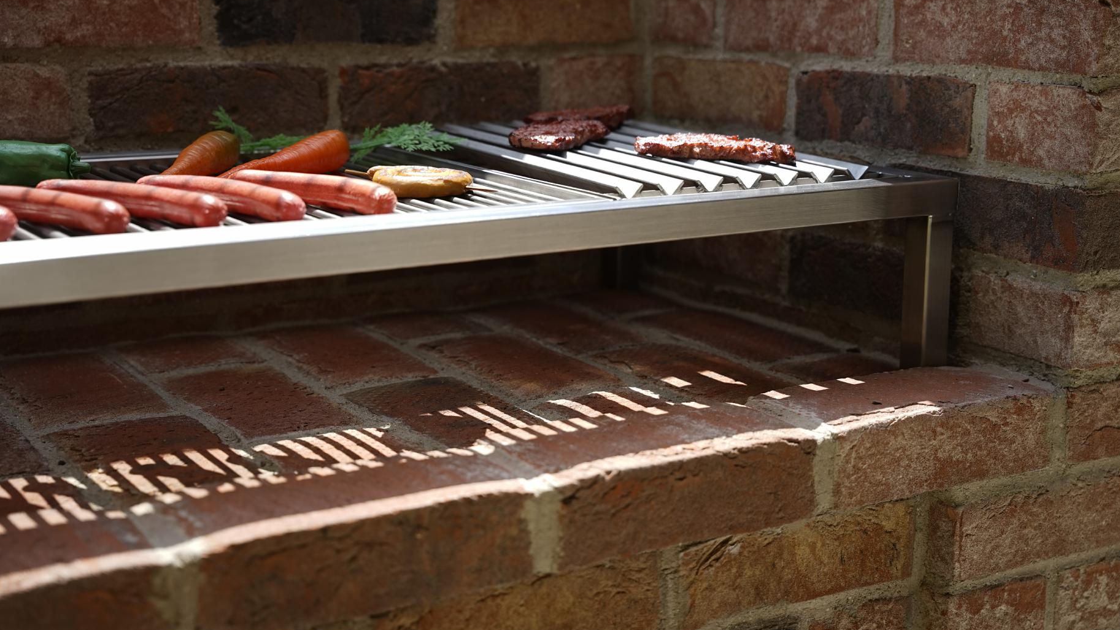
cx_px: 589
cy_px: 295
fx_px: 1620
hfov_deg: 38.1
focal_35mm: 55
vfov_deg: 22.0
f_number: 2.8
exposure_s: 1/500
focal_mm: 49.5
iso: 64
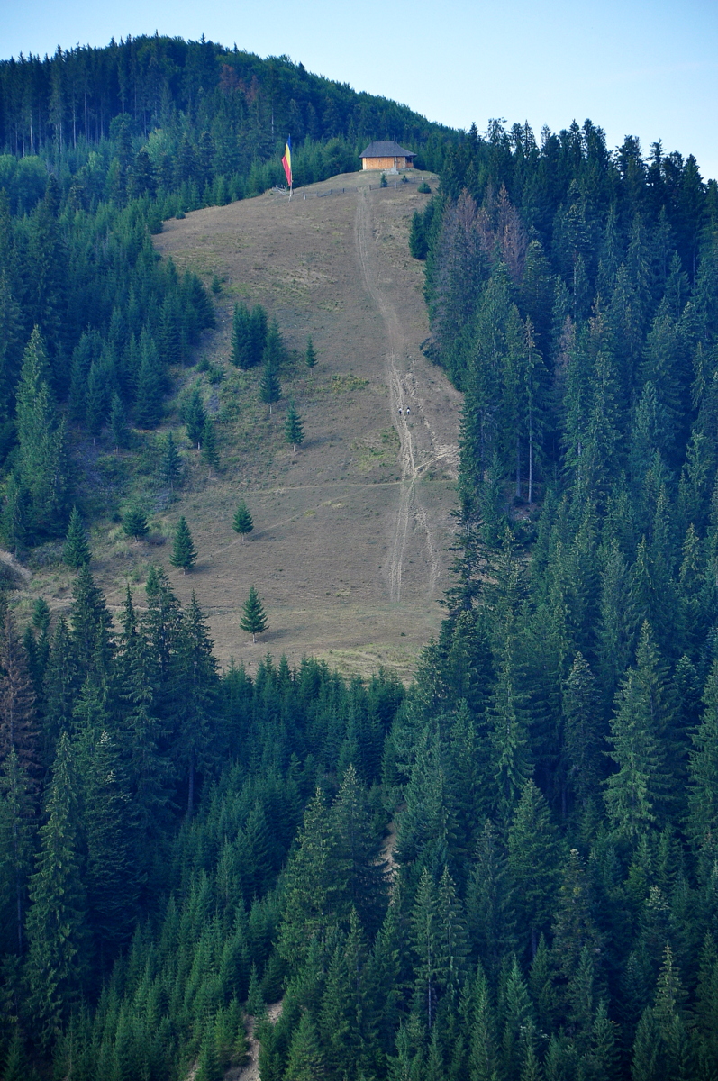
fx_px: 4724
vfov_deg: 13.1
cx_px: 359
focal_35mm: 158
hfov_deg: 8.7
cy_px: 540
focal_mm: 105
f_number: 5.6
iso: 400
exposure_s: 1/400
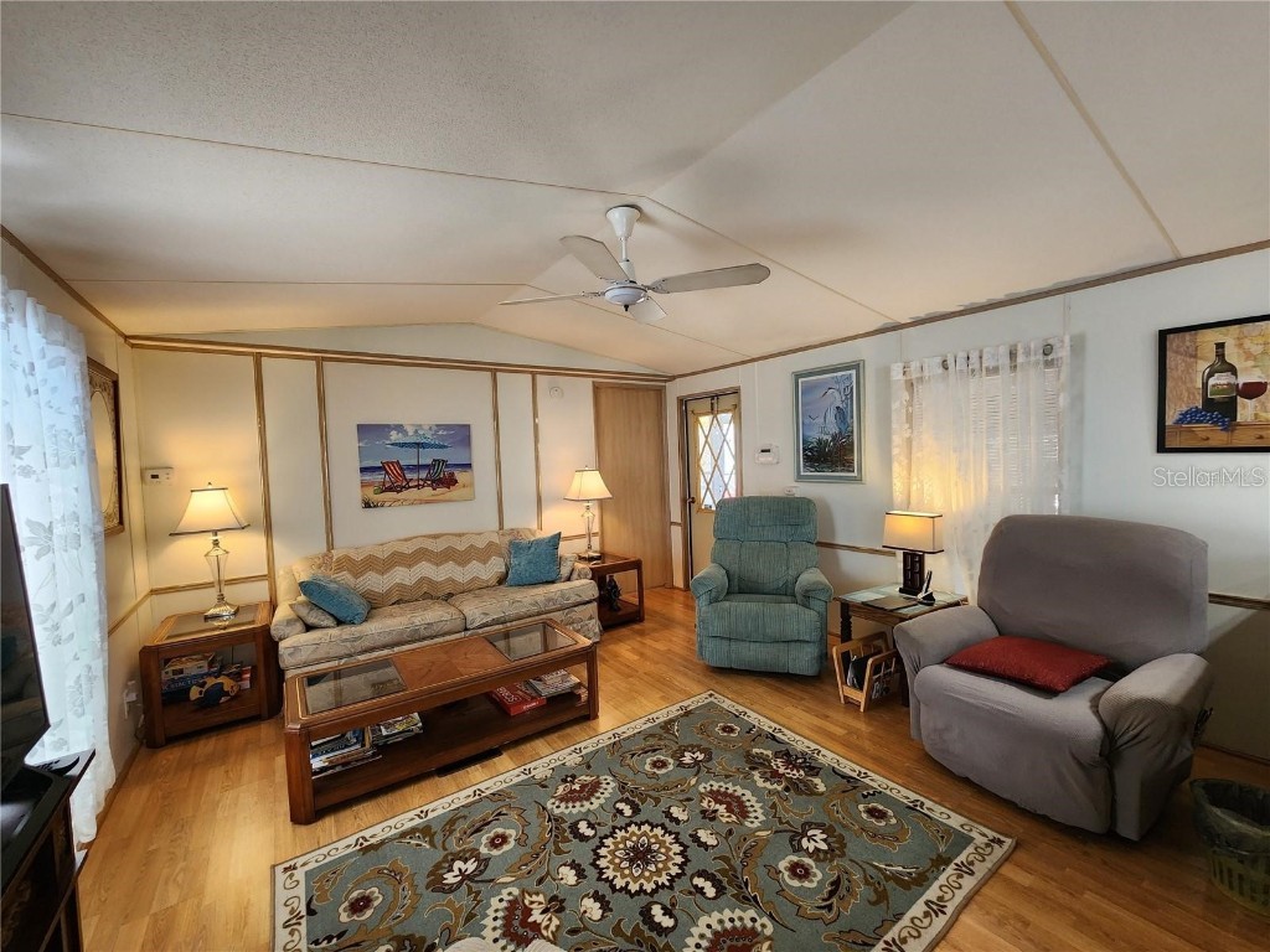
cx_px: 635
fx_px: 477
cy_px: 476
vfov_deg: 89.9
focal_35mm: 13
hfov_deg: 106.2
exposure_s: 1/60
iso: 200
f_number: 2.2
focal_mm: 2.2
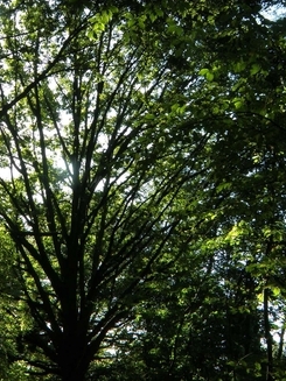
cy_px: 164
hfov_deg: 25.9
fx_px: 606
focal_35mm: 55
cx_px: 47
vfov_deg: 34.9
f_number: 5.6
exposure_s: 1/80
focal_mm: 5.44
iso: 64
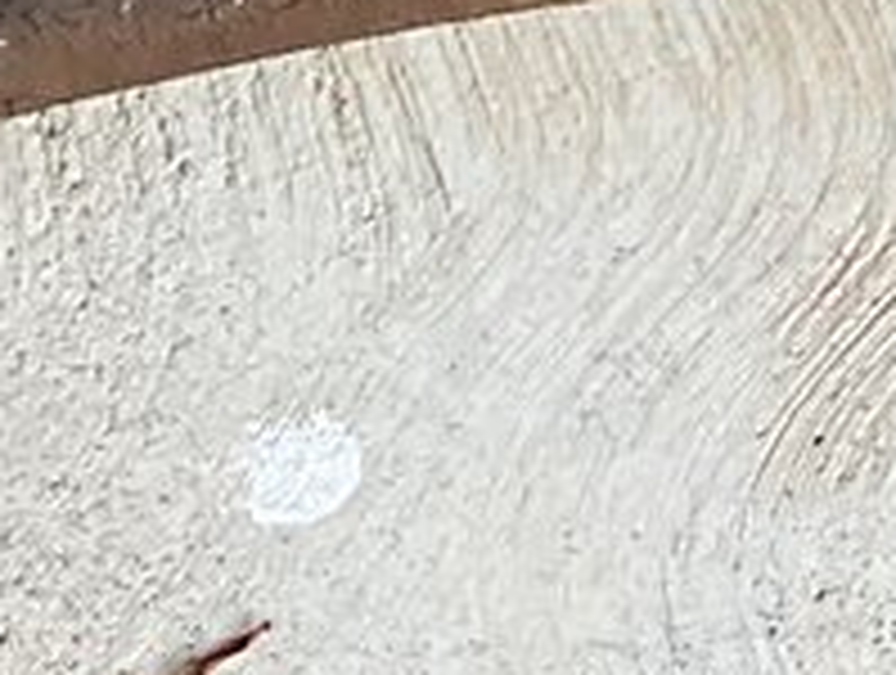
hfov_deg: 7.7
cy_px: -1577
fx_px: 5705
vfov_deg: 6.1
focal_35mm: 220
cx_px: 2758
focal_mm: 3
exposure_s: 1/120
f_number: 1.8
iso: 25
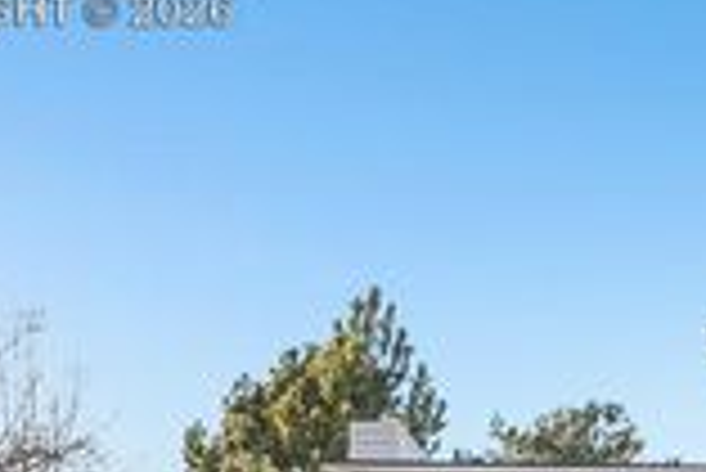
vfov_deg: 17.4
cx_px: 926
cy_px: 654
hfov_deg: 24.2
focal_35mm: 73
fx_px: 1424
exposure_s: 1/250
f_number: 8
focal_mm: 15.2
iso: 800
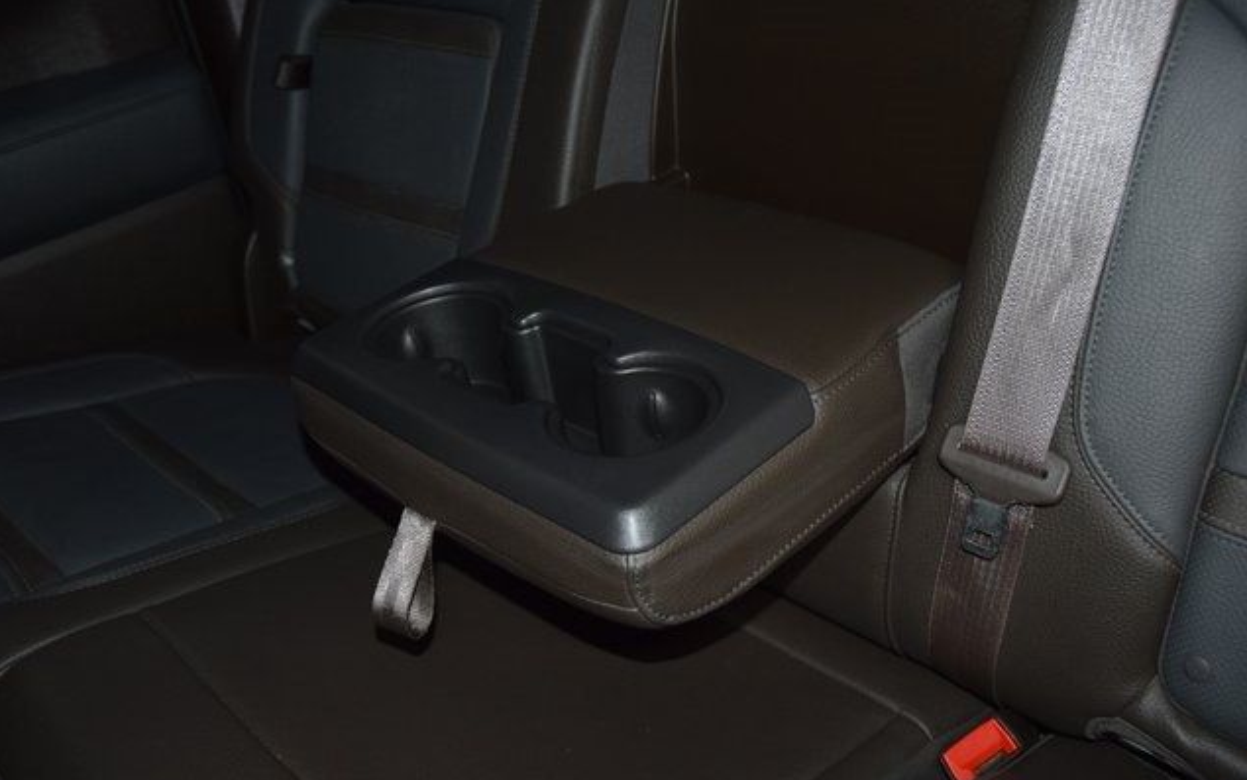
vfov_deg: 34.4
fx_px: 1258
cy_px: 414
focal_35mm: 37
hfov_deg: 52.7
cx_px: 621
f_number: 3.8
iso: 1600
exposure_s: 1/125
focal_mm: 24
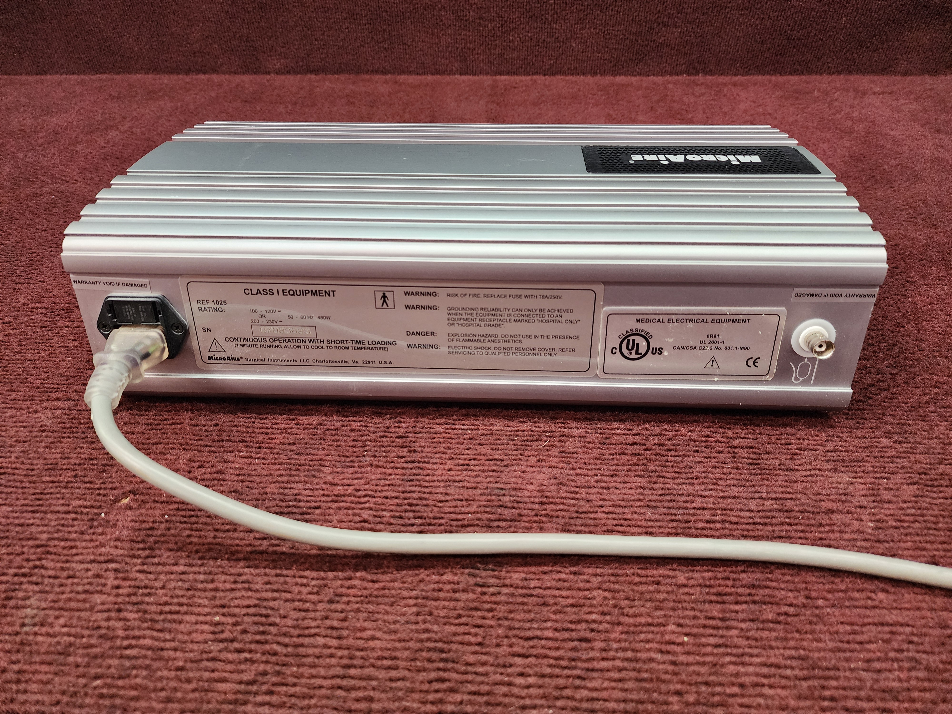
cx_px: 476
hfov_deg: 73.9
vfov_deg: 58.9
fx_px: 633
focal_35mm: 23
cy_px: 357
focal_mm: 6.4
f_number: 1.8
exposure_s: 1/120
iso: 400
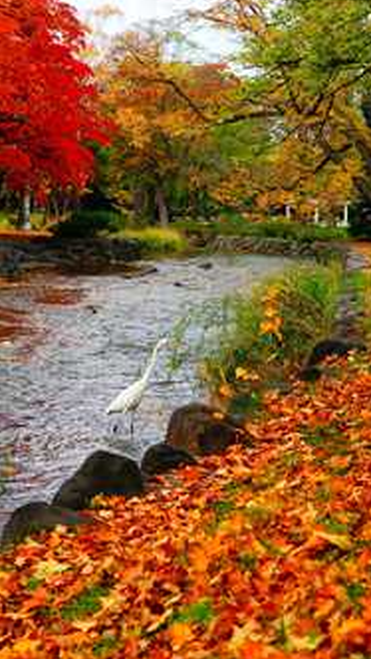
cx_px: 136
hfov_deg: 16.8
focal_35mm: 72
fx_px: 1258
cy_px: 270
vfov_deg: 29.3
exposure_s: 1/125
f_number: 5.6
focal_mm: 38
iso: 100
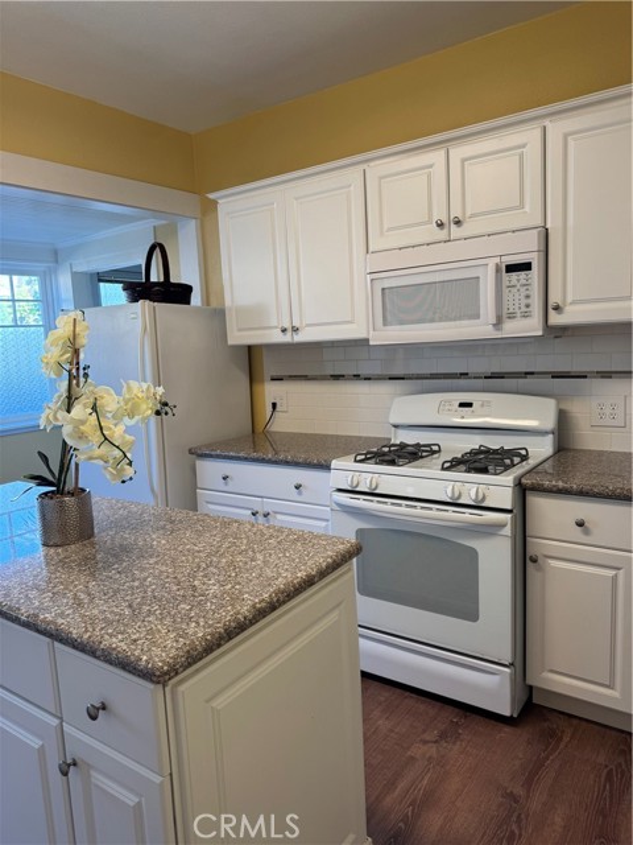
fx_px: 585
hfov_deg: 56.8
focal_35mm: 24
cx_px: 316
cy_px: 422
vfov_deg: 71.6
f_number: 1.78
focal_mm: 6.76
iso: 100
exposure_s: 1/120
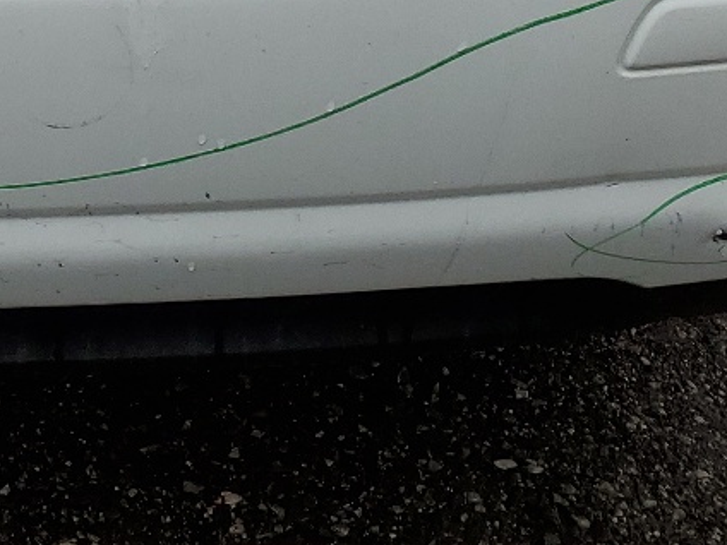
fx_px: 2058
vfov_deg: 13.5
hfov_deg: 19.2
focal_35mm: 98
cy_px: -439
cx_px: -62
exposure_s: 1/417
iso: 50
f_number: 1.5
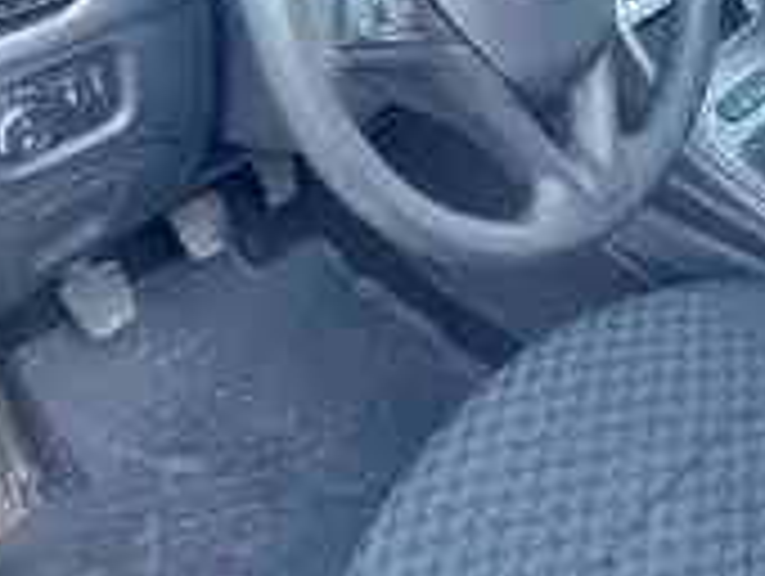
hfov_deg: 34.5
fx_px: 1217
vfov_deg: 25.3
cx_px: 522
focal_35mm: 55
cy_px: 0
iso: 125
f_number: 1.8
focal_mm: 4
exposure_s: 1/50
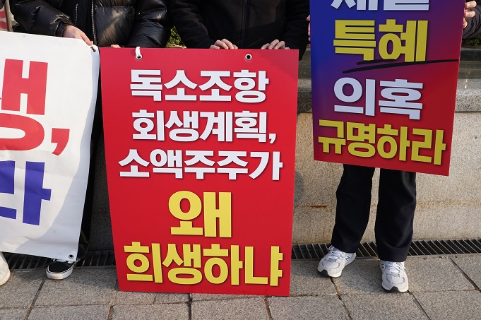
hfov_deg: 51.9
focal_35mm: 37
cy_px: 161
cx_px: 234
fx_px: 494
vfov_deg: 35.9
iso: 1000
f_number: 14
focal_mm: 36
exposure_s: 1/200
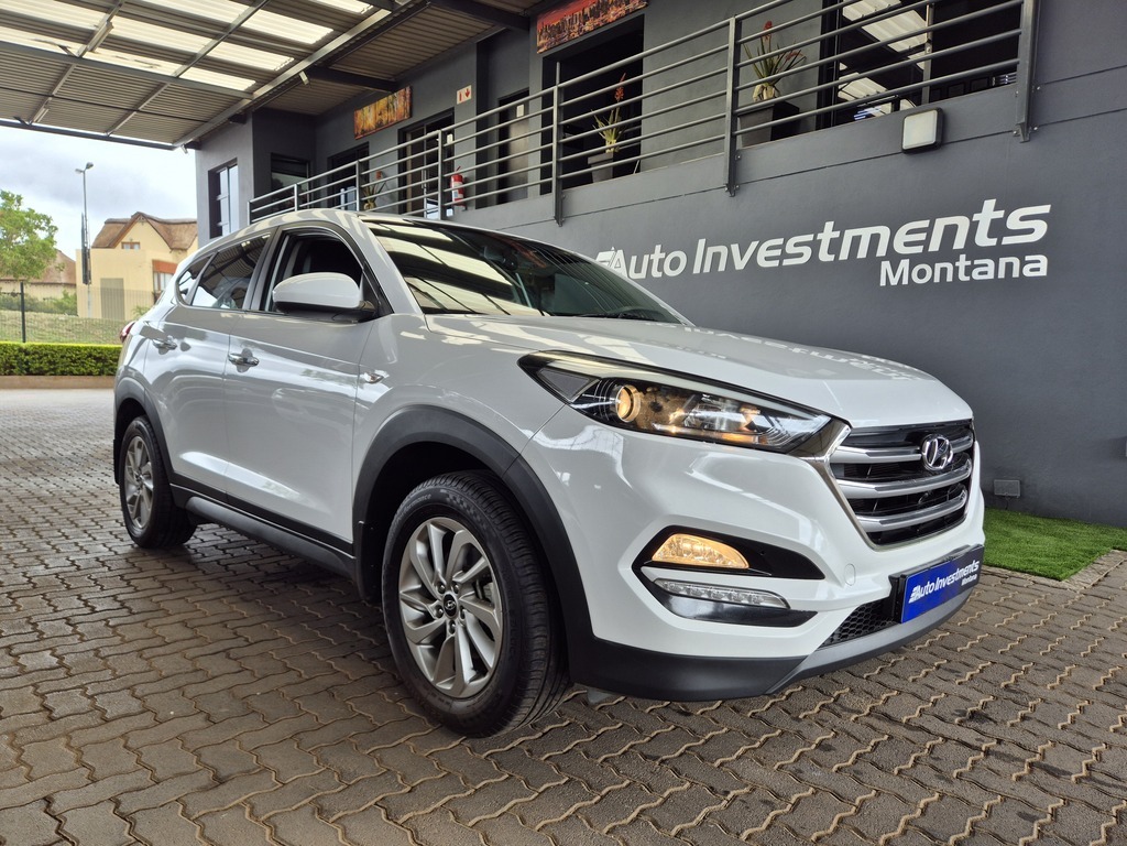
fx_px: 749
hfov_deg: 73.9
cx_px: 564
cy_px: 423
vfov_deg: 58.9
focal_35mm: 23
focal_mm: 5.4
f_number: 1.8
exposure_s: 1/243
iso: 25
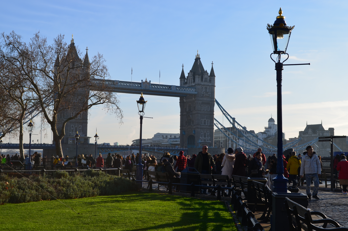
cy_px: 116
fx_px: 579
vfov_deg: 22.5
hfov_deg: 33.5
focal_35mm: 60
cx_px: 174
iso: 100
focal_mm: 40
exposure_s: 1/160
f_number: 11
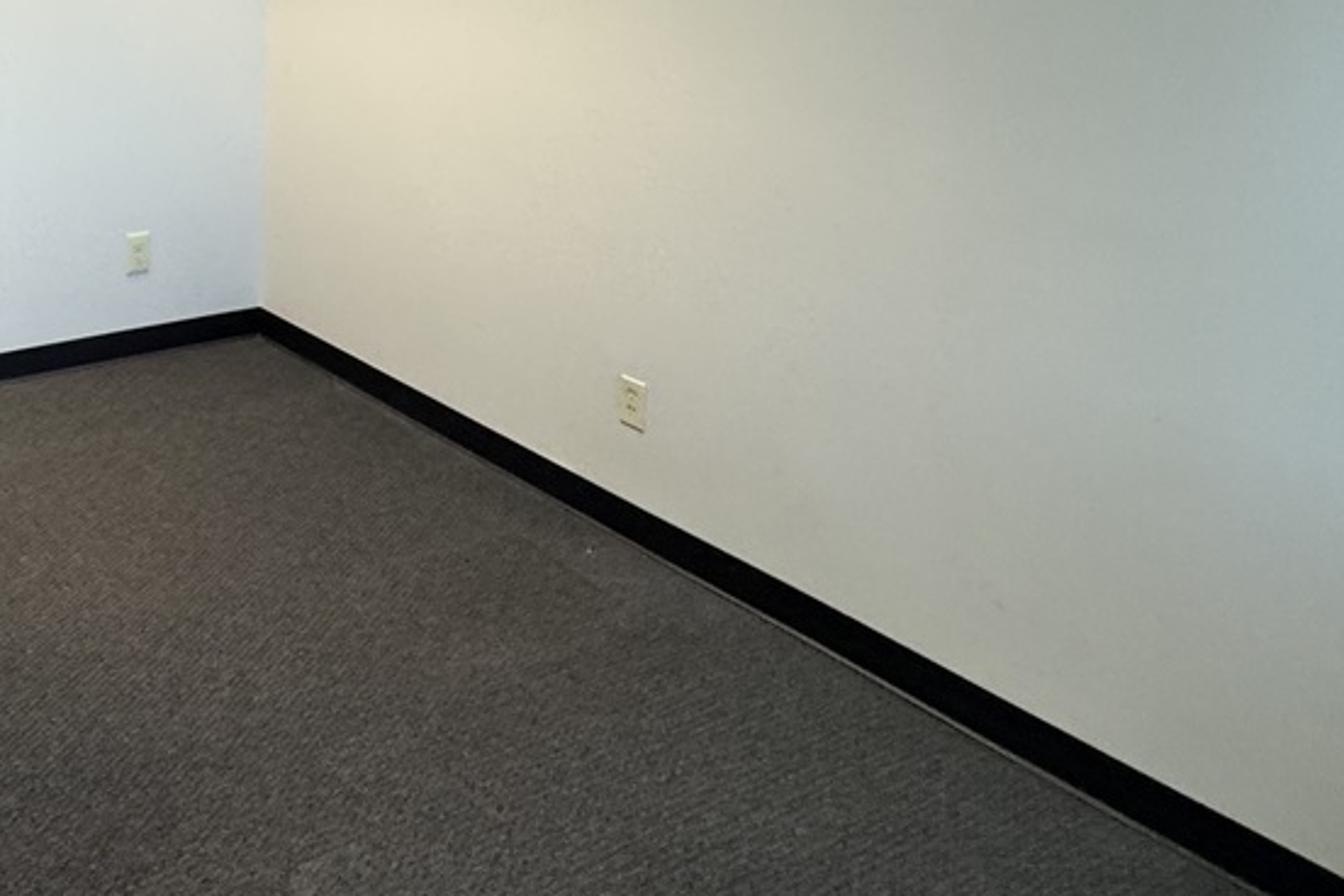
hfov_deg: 45.1
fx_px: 1419
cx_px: 90
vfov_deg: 31.6
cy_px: -56
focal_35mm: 38
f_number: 2.2
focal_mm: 2.22
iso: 320
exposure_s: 1/120
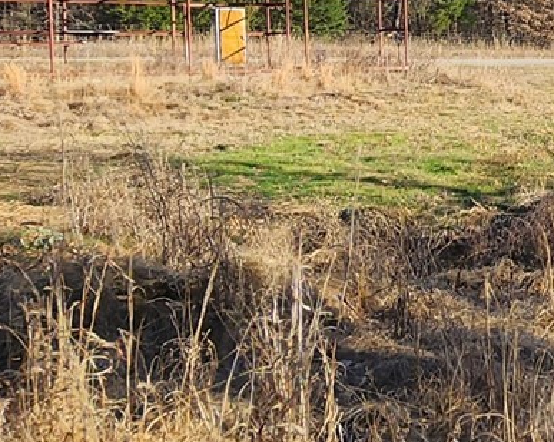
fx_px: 1032
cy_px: 106
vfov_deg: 23.9
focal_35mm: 63
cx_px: 935
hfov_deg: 21.9
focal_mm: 2.2
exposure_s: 1/1022
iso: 50
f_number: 2.2
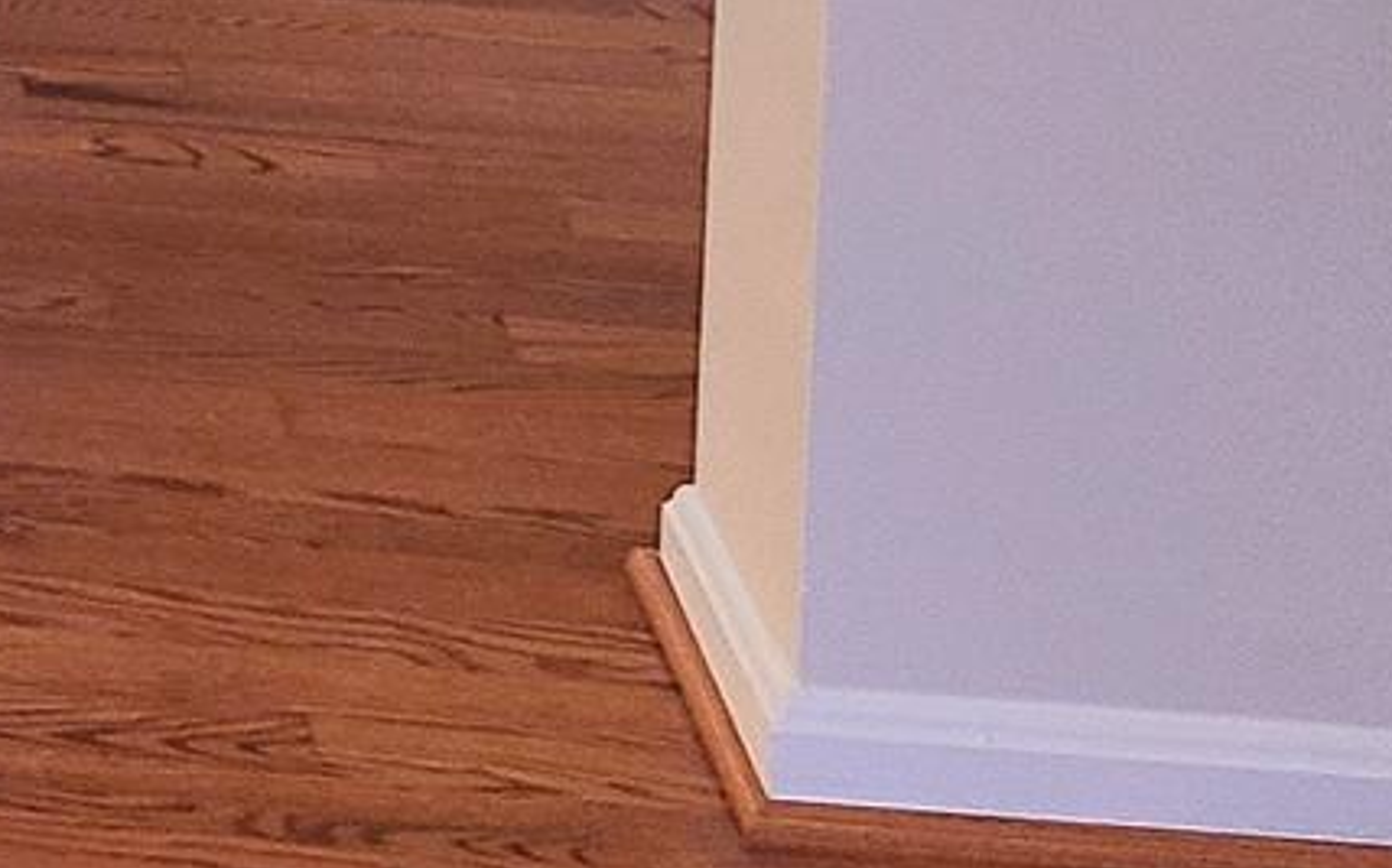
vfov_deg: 8.9
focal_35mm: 132
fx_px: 5005
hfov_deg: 13.9
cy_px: -1255
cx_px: -1187
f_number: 1.8
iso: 200
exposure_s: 1/60.2
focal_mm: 5.4
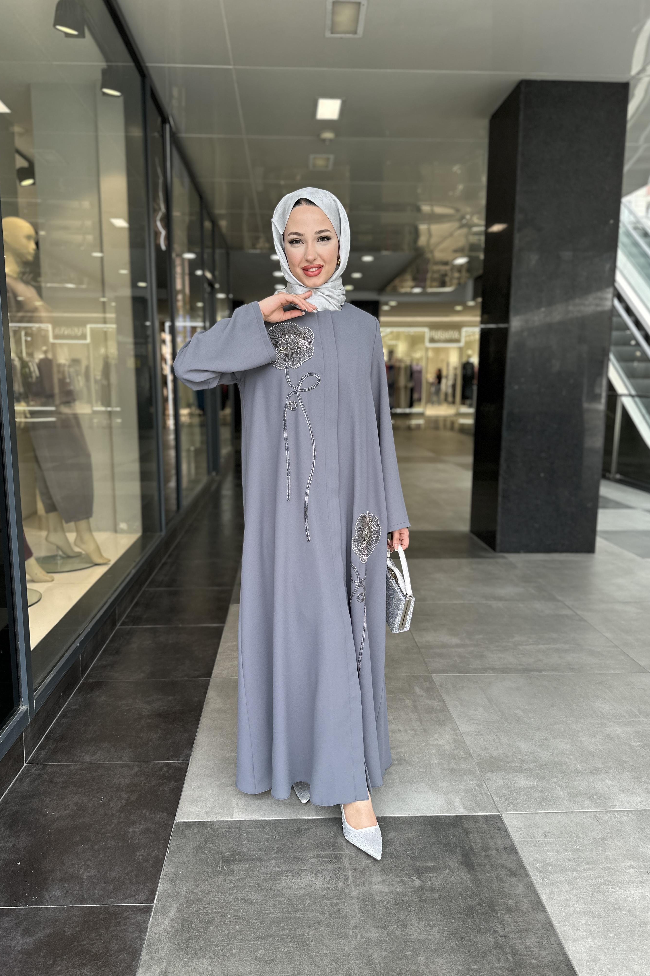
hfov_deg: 51.3
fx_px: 677
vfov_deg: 71.5
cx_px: 313
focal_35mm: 25
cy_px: 488
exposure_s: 1/464
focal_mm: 6.86
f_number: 1.78
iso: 80
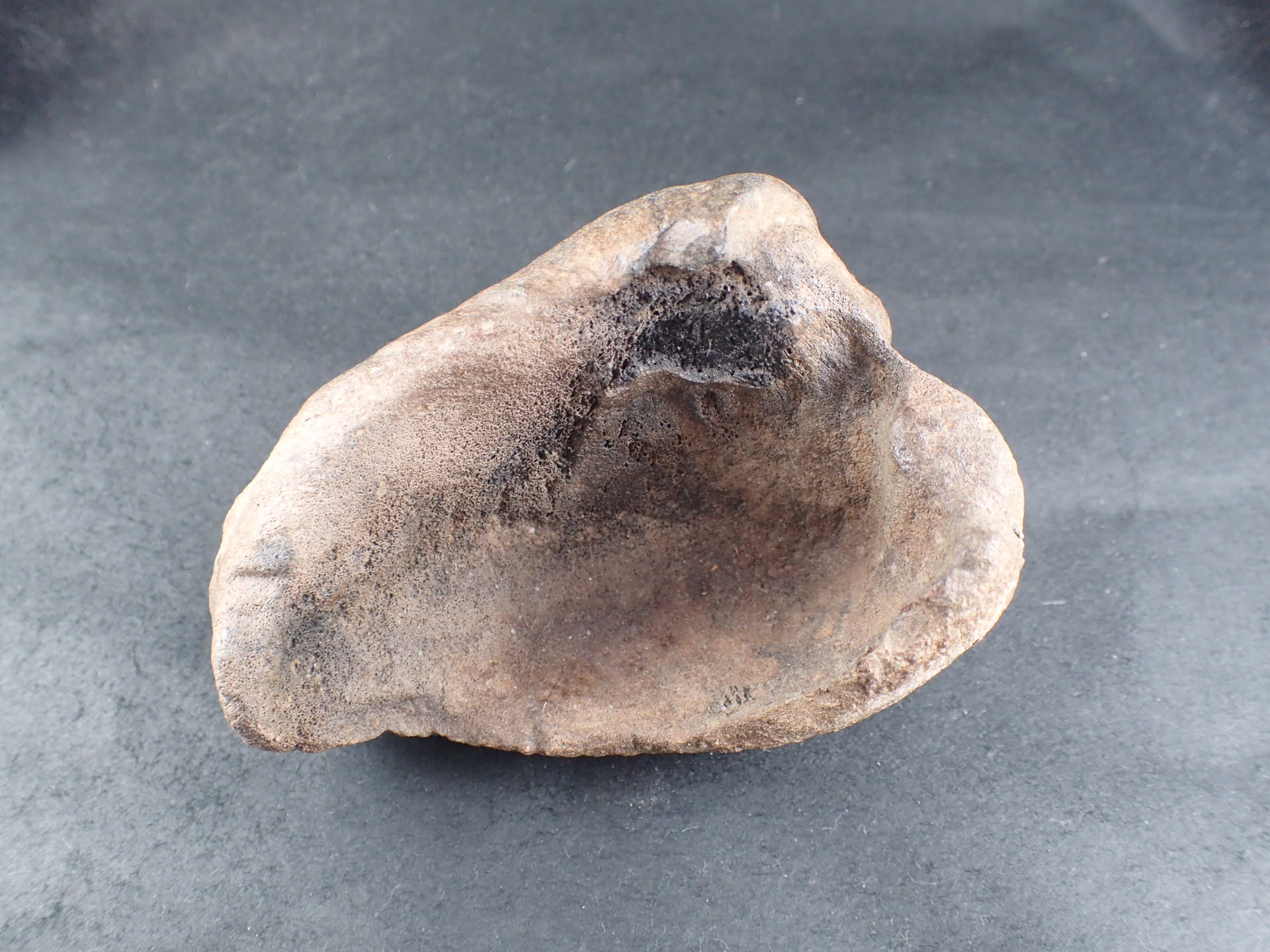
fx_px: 1101
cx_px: 635
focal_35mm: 30
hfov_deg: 60.0
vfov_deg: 46.8
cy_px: 476
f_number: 2.3
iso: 320
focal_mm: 5.5
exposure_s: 1/125
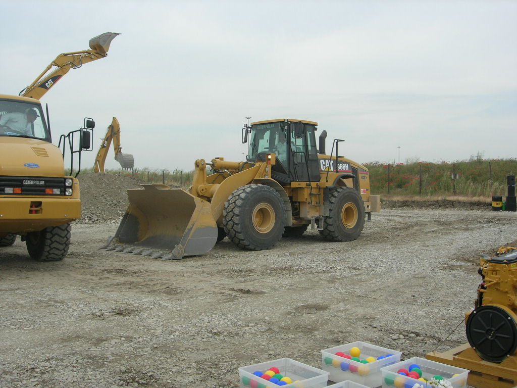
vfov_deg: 37.7
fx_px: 568
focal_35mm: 38
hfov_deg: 49.0
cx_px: 258
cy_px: 194
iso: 64
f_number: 4.8
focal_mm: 7.8
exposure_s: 1/448
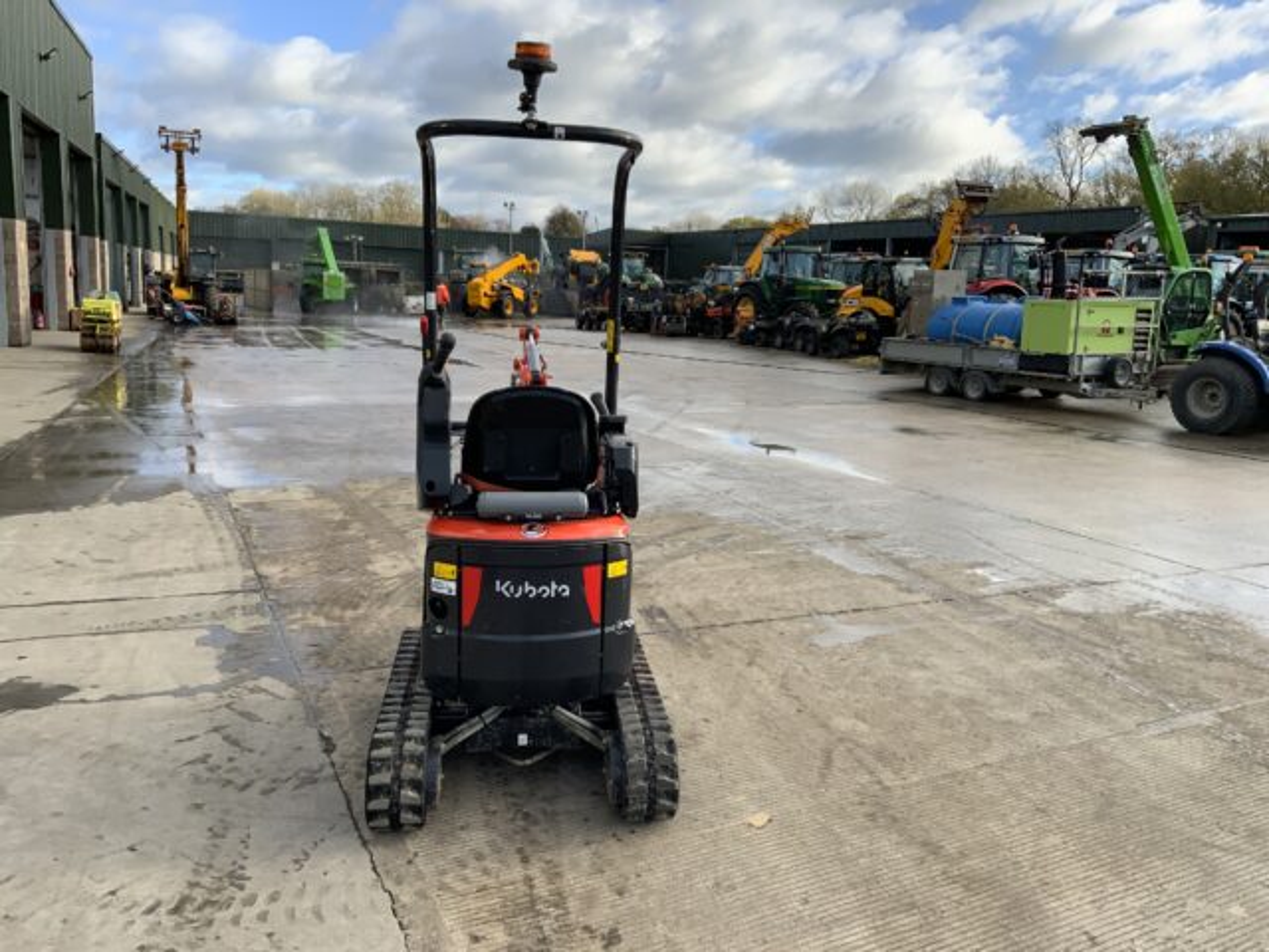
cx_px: 634
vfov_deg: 48.2
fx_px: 1063
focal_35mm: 29
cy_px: 476
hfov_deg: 61.7
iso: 16
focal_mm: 3
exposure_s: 1/816
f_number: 1.8
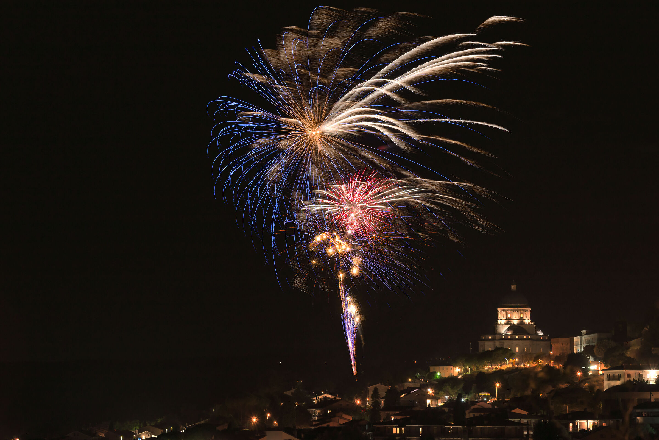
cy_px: 220
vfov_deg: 12.2
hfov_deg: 18.3
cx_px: 330
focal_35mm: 112
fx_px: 2051
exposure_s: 4
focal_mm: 112
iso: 100
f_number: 10
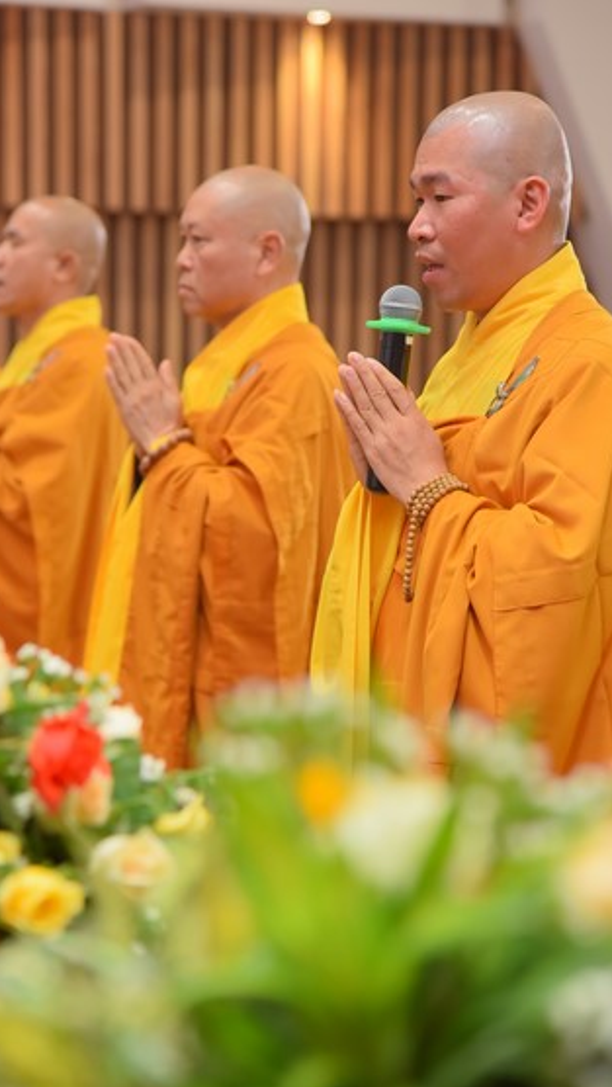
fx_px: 3950
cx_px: 226
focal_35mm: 137
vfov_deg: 15.7
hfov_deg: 8.9
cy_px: 522
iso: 1250
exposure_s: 1/125
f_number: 4.5
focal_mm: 112
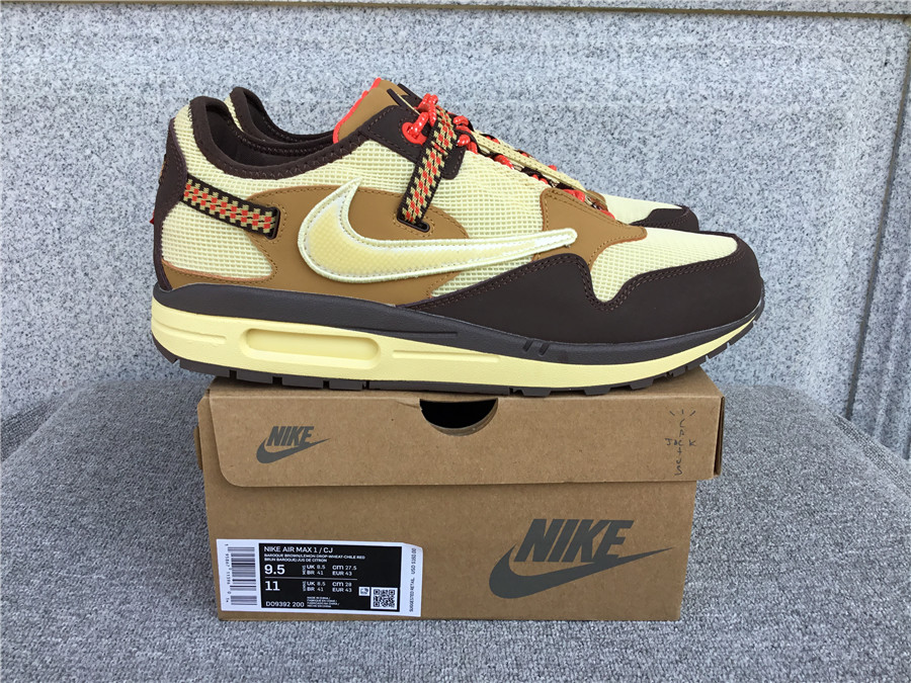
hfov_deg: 58.4
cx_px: 456
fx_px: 816
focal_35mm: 31
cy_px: 342
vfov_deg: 45.4
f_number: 2.4
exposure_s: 1/255
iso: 25
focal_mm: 3.3
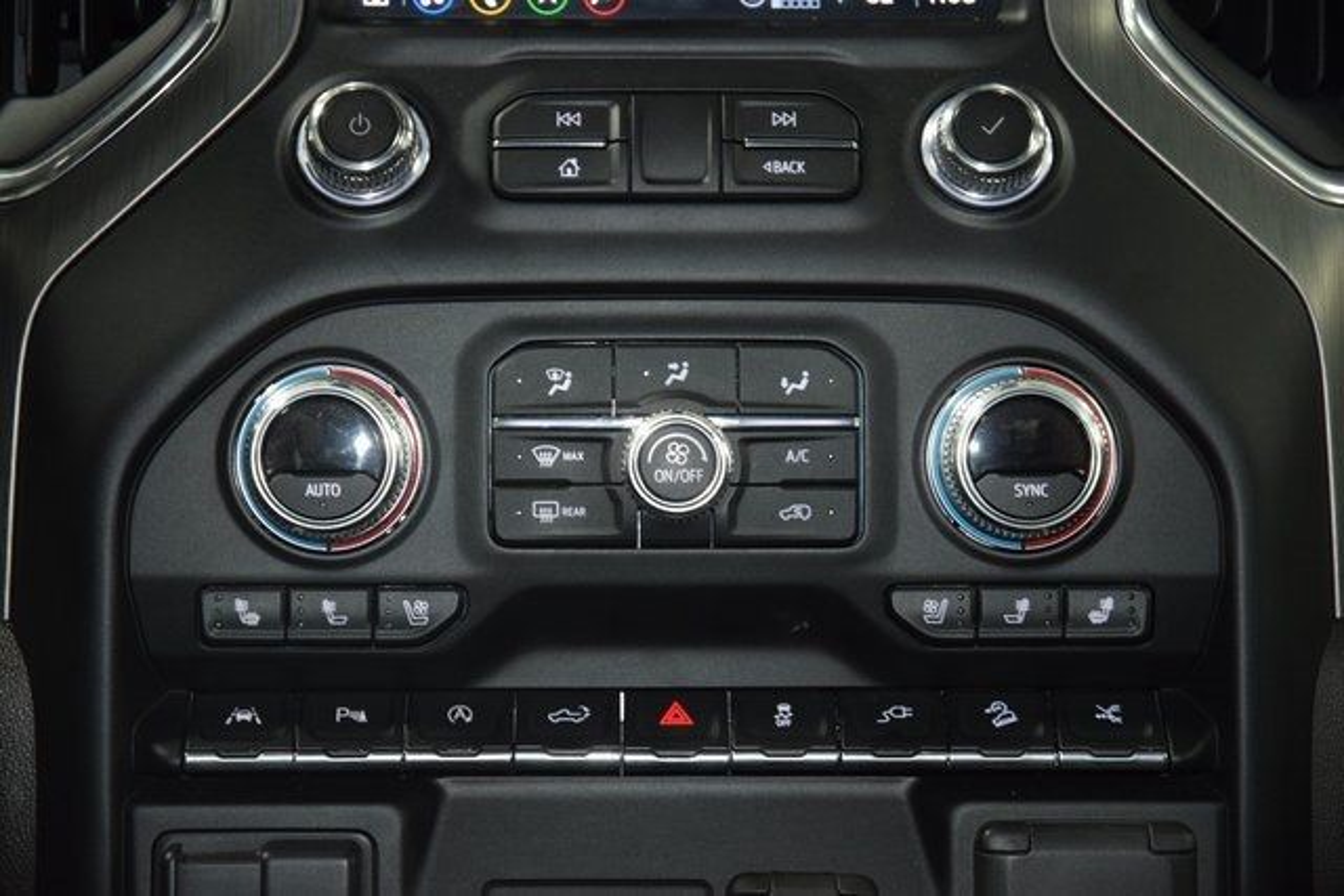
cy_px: 448
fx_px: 3921
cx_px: 672
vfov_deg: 13.0
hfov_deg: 19.5
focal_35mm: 105
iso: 1800
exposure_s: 1/40
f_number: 4.5
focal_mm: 70
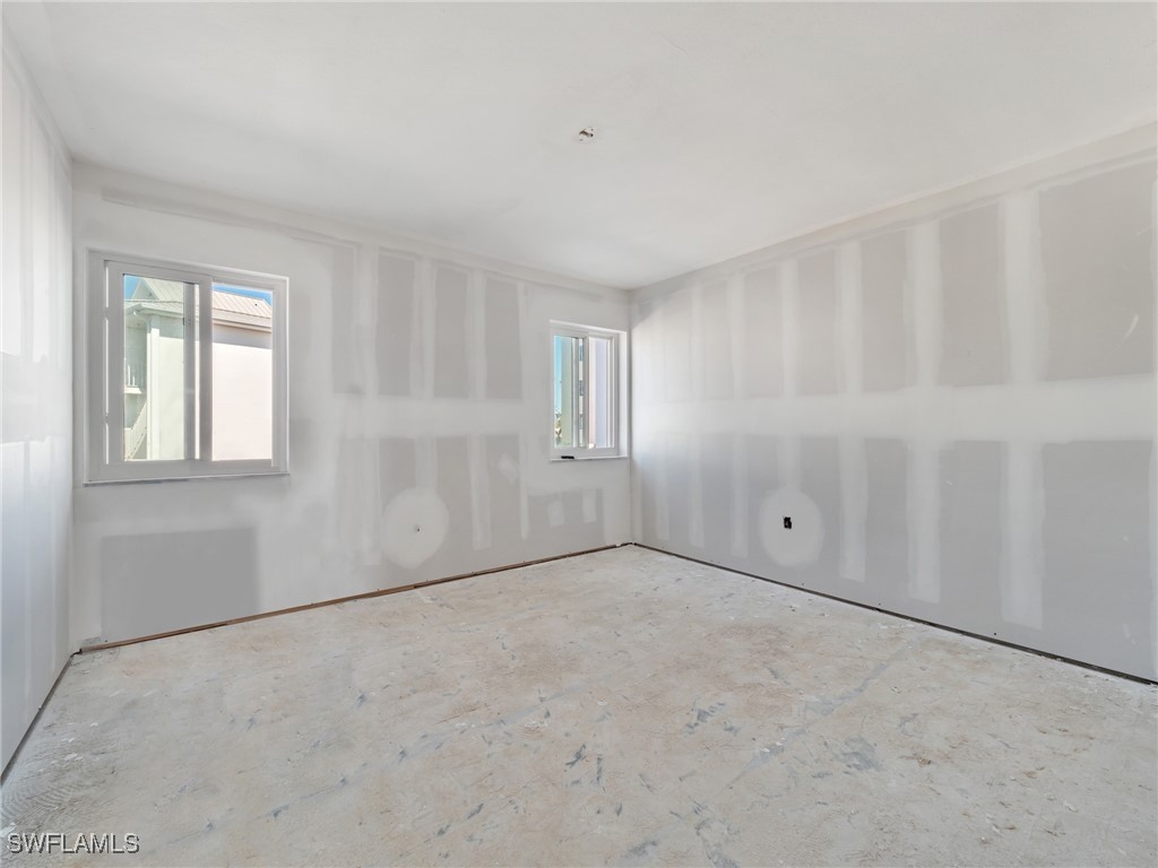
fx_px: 468
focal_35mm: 14
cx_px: 579
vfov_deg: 85.7
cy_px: 434
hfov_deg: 102.1
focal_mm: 7
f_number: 7.1
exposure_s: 1/20
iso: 200
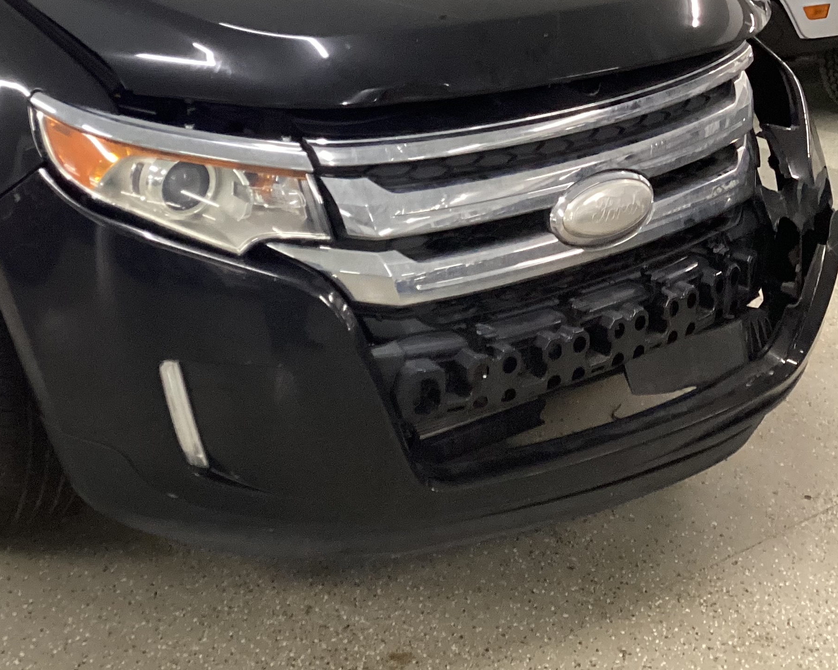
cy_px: 104
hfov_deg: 33.4
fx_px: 1364
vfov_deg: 26.9
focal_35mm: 55
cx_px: 199
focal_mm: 3.3
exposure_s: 1/60
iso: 250
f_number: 2.4
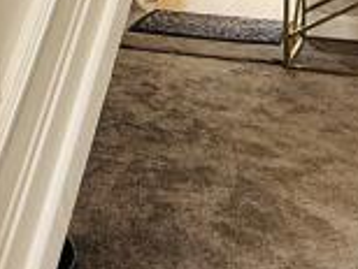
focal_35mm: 93
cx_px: 130
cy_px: -239
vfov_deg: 13.9
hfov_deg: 21.0
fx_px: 963
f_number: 2.2
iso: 160
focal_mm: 2.22
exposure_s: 1/99
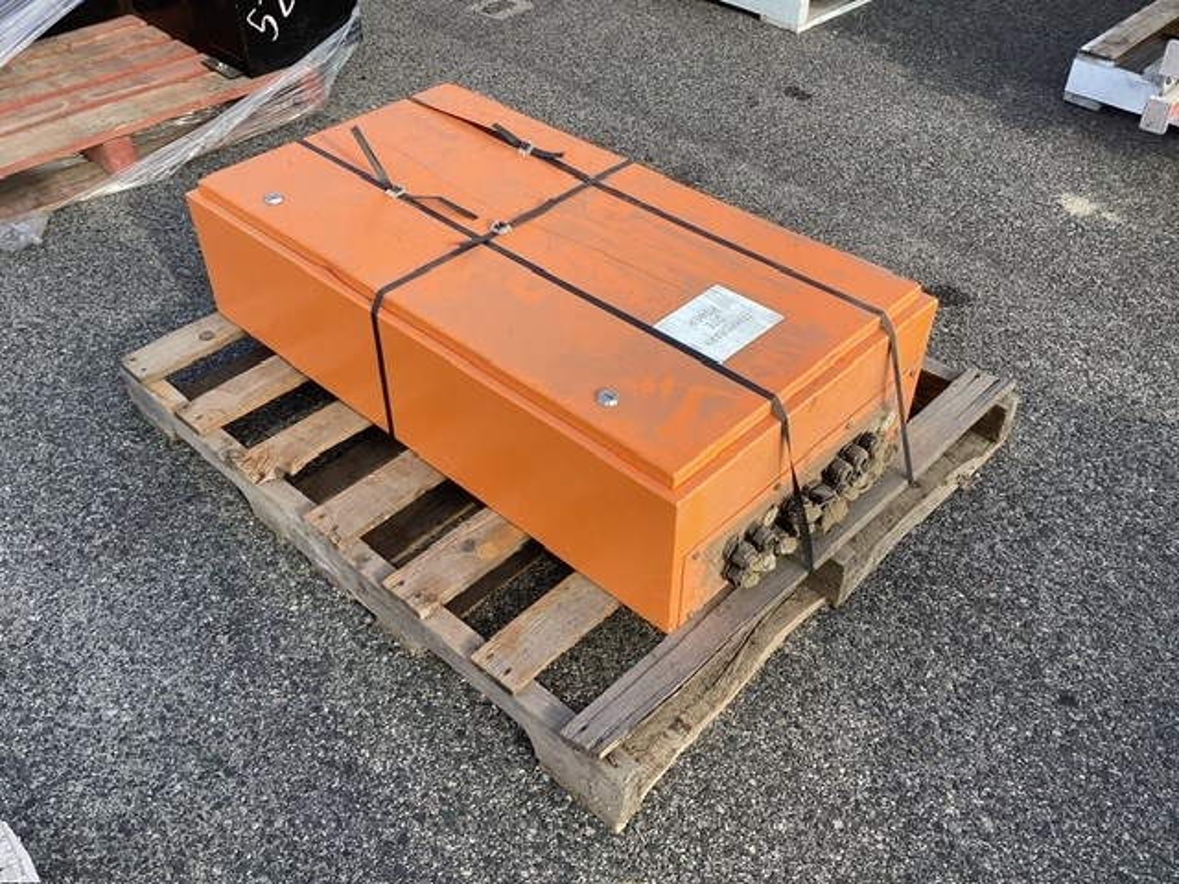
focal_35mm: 31
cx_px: 590
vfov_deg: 45.4
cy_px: 442
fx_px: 1056
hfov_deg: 58.4
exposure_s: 1/411
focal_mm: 3.3
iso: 25
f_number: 2.4
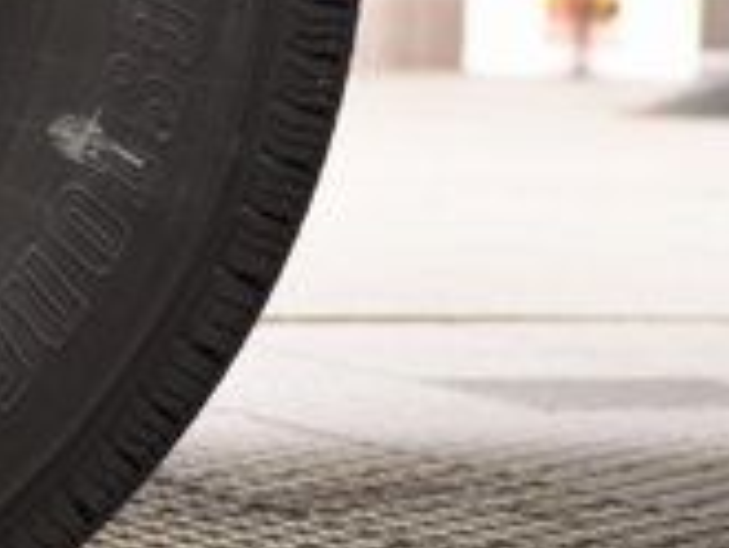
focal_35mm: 391
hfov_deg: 5.0
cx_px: -535
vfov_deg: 3.8
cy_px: -108
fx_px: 8240
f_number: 5.6
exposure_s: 1/60
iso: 1600
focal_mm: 70
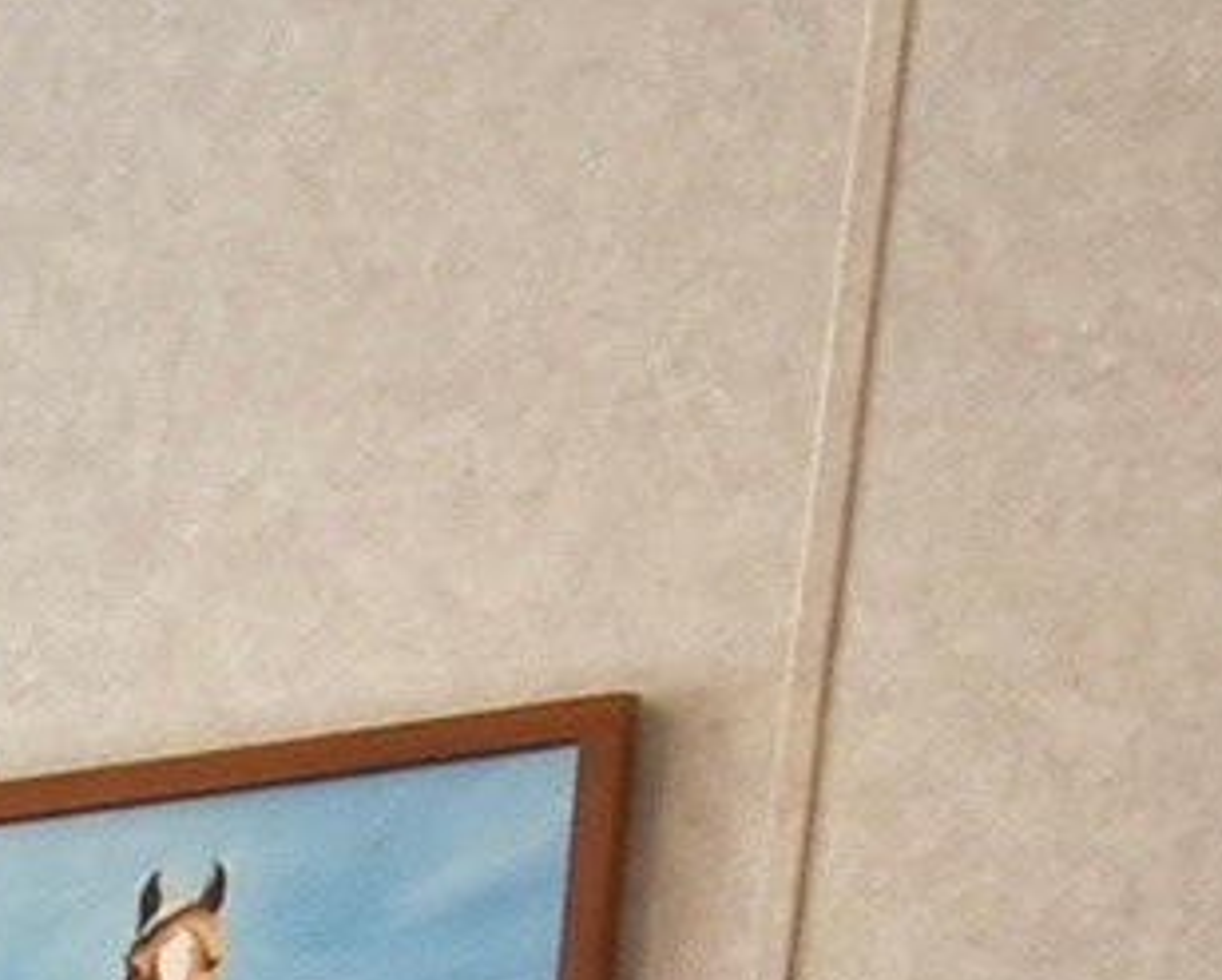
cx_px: -1654
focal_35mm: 105
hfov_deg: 13.6
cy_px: 2400
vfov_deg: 11.8
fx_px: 3801
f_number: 5.6
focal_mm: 10
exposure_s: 1/125
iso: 400
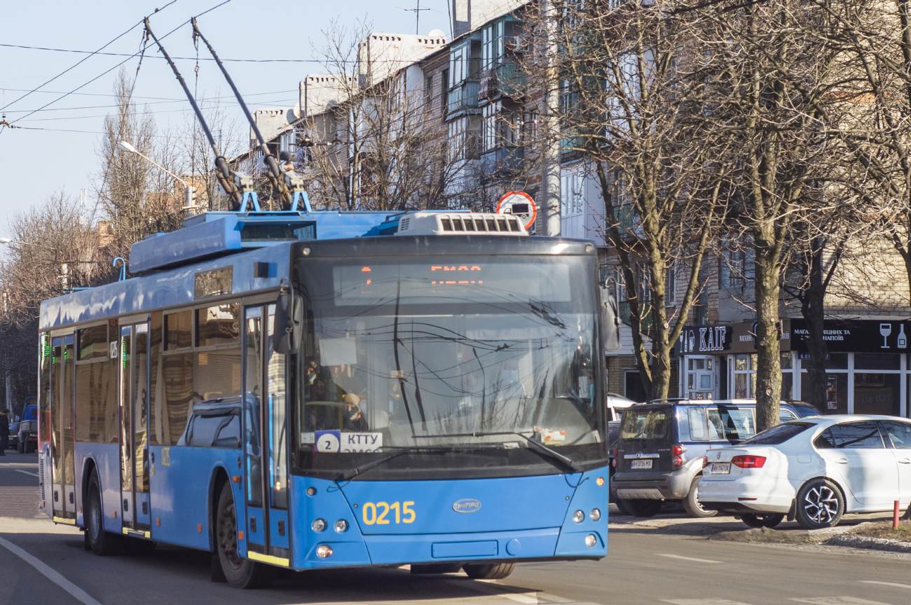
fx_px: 1895
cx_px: 456
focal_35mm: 75
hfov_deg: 27.0
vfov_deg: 18.1
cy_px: 302
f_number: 5
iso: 200
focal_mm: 50
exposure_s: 1/1250
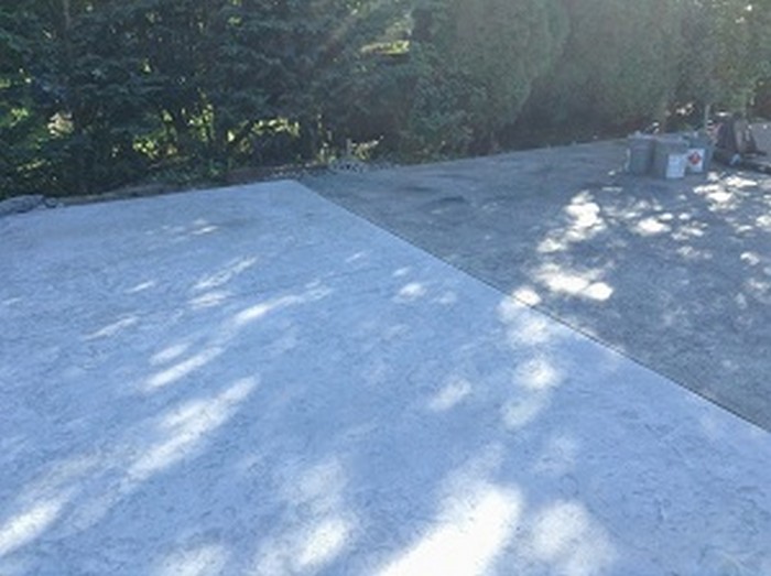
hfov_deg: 55.4
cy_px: 288
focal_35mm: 33
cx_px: 386
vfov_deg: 42.9
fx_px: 734
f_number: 2.4
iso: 32
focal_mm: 3.3
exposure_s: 1/263
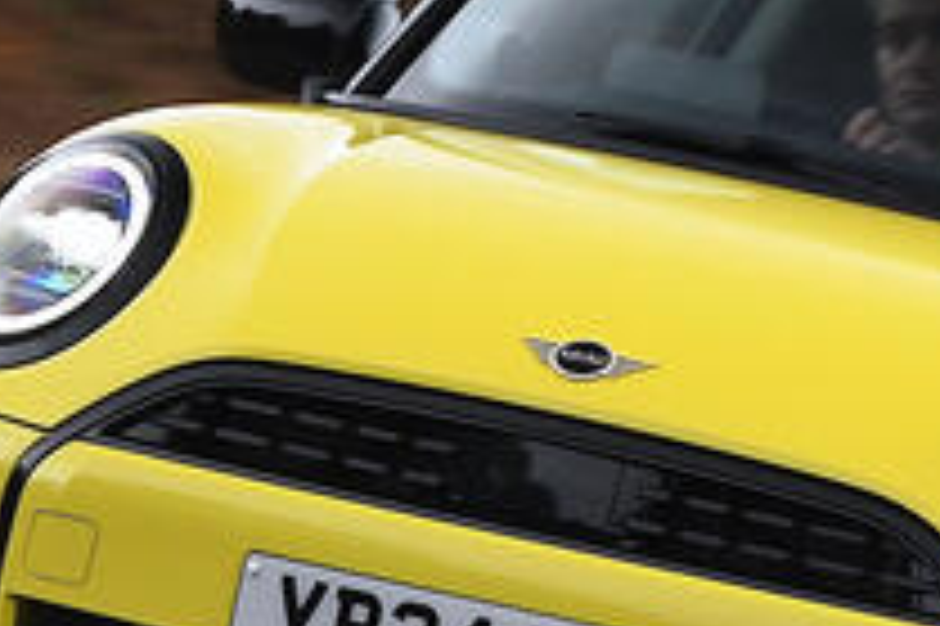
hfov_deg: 3.7
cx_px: 1403
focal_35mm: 559
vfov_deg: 2.5
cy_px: 196
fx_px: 14581
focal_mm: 65
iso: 500
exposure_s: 1/60
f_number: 5.6
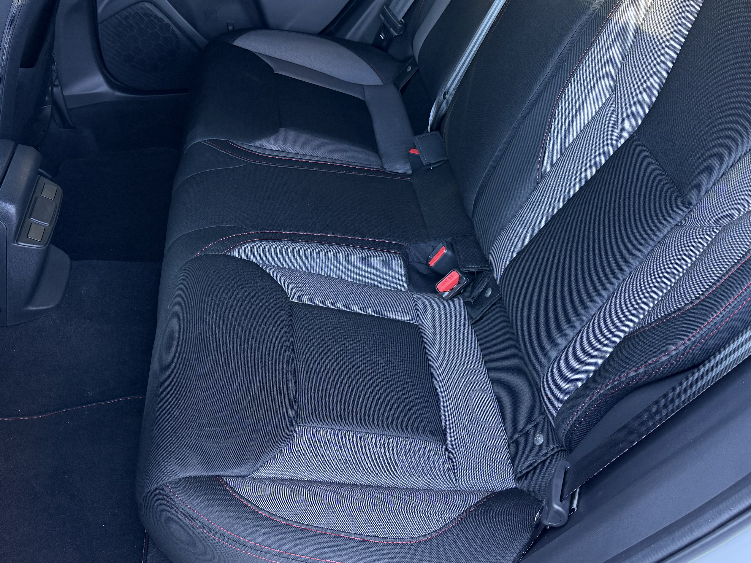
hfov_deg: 53.9
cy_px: 251
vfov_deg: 41.7
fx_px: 738
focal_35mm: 34
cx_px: 392
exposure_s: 1/81
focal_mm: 6.76
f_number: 1.78
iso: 200
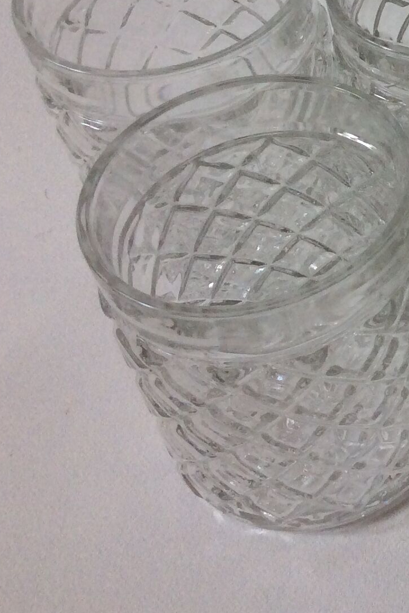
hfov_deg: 15.3
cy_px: 133
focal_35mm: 79
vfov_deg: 25.3
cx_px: 703
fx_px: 1346
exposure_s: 1/100
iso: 50
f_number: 2.4
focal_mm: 3.3
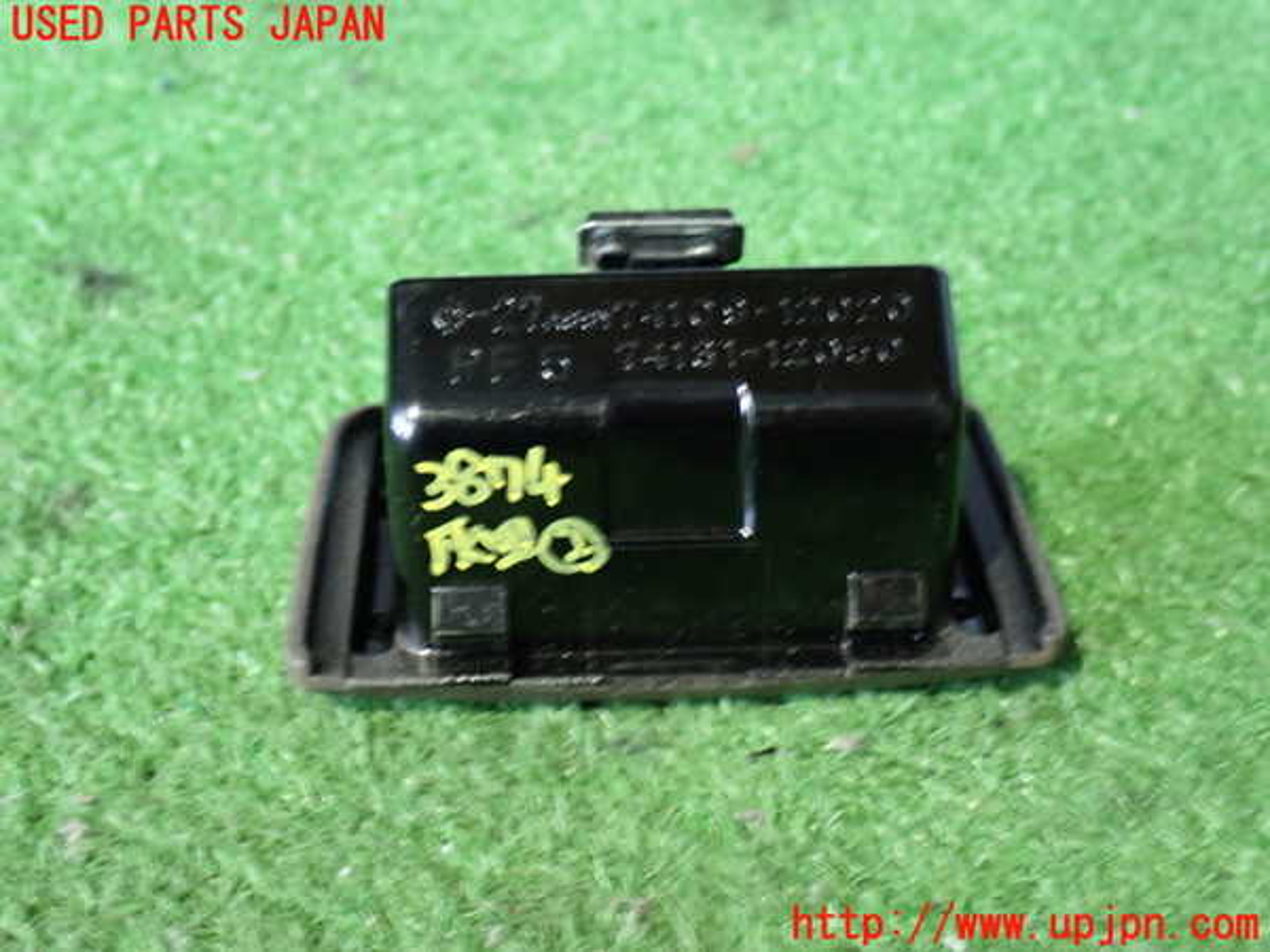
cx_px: 635
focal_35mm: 50
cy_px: 476
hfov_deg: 38.2
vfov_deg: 29.1
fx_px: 1834
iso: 800
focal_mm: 9.01
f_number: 3.2
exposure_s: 1/13
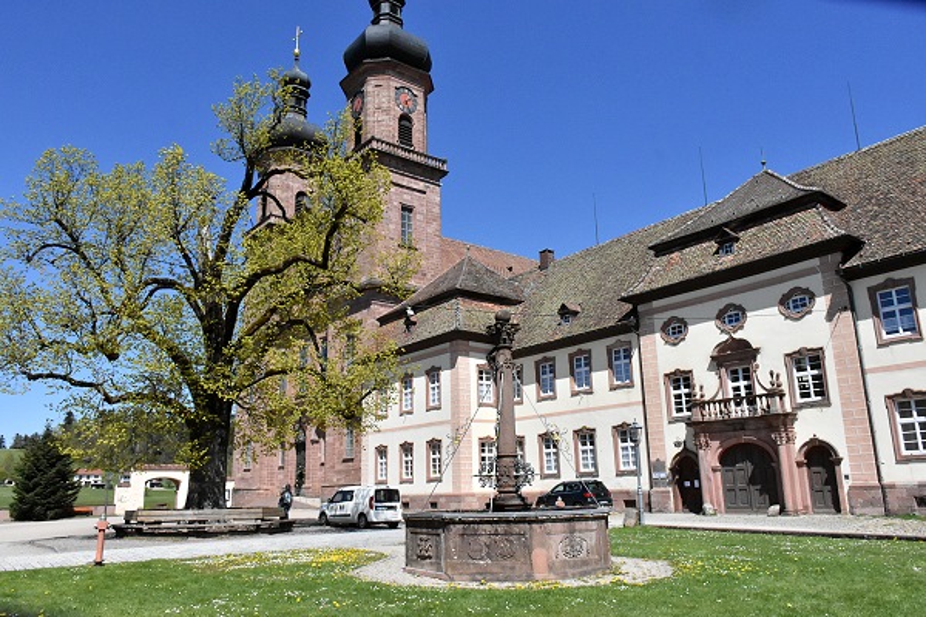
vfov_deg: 47.9
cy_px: 308
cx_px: 463
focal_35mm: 27
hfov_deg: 67.4
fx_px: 694
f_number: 10
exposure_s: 1/8000
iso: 2500
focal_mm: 18
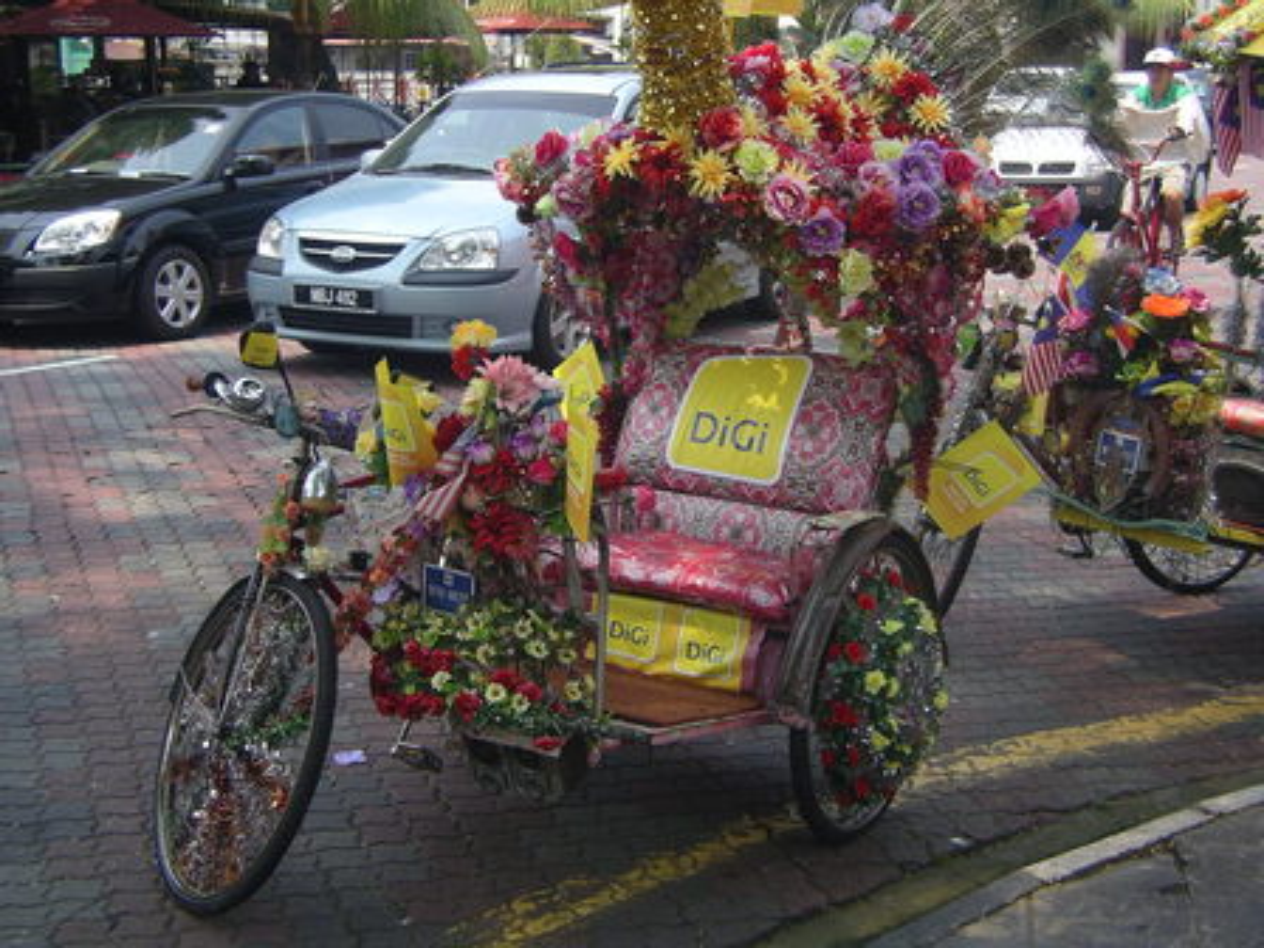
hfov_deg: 33.8
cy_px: 474
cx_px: 632
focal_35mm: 57
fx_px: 2081
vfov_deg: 25.7
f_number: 3.3
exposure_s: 1/320
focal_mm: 8.9
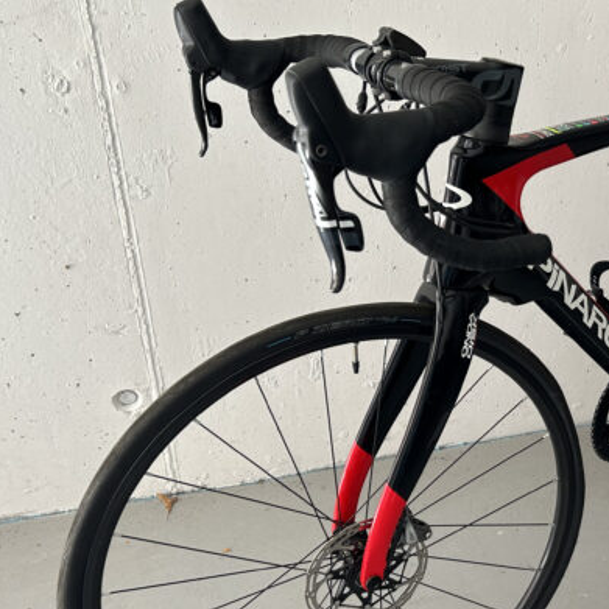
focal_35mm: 47
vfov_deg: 36.0
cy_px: 355
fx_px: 935
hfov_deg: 34.5
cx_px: 520
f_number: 1.5
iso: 64
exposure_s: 1/121
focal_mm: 5.7
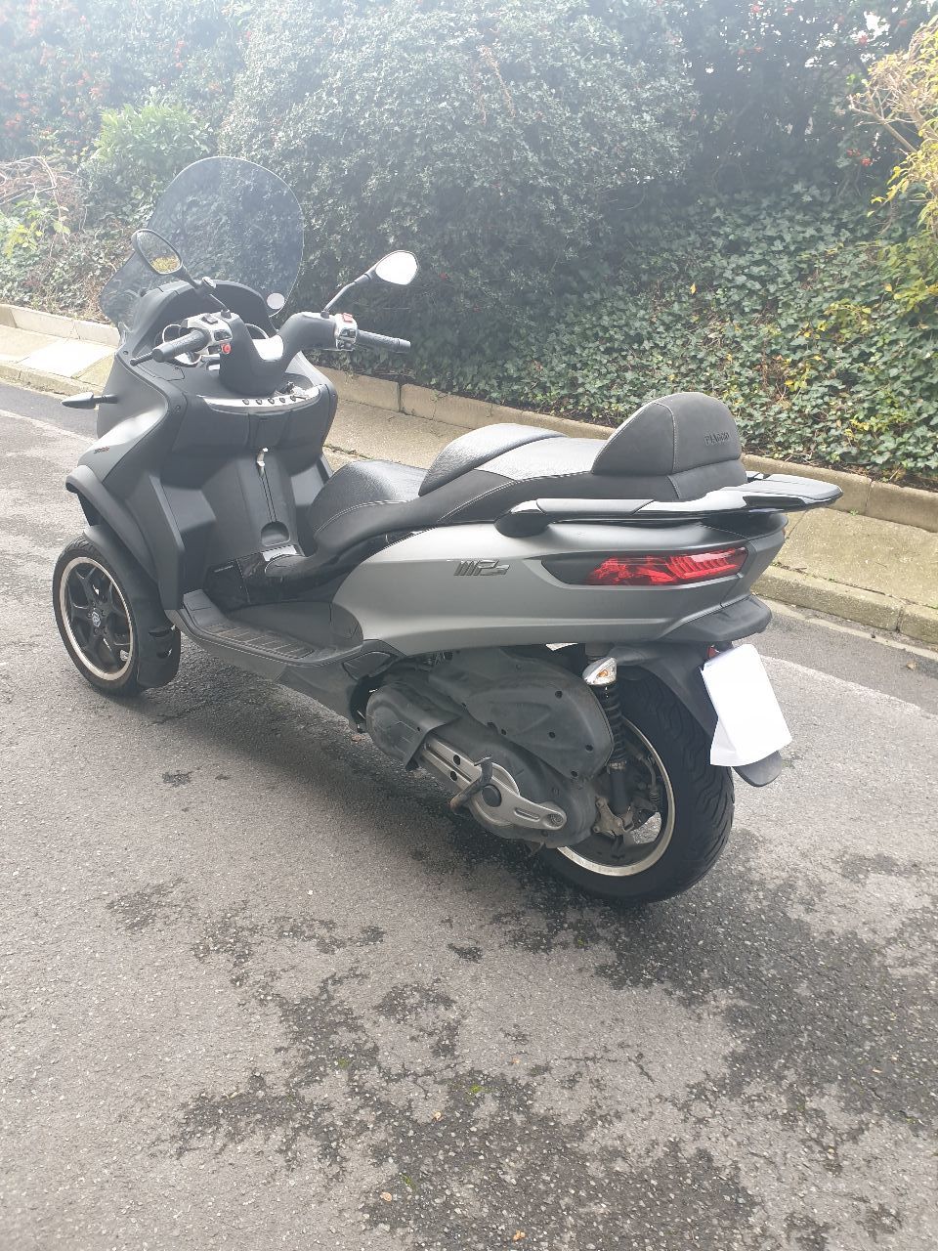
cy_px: 626
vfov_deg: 67.3
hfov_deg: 53.1
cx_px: 469
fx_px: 939
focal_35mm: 26
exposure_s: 1/50
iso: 64
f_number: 2.4
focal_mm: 4.3
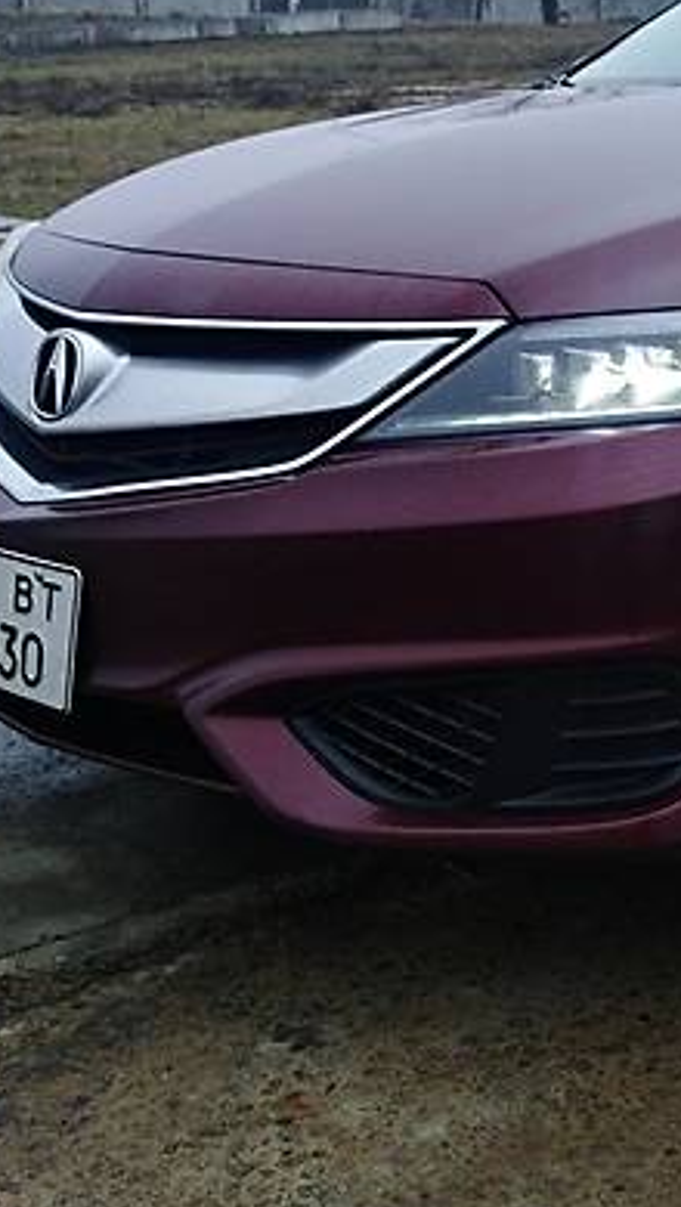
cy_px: 337
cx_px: 848
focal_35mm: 58
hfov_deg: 19.4
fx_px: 1858
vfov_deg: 35.4
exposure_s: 1/120
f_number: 2.2
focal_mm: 3.8
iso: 190
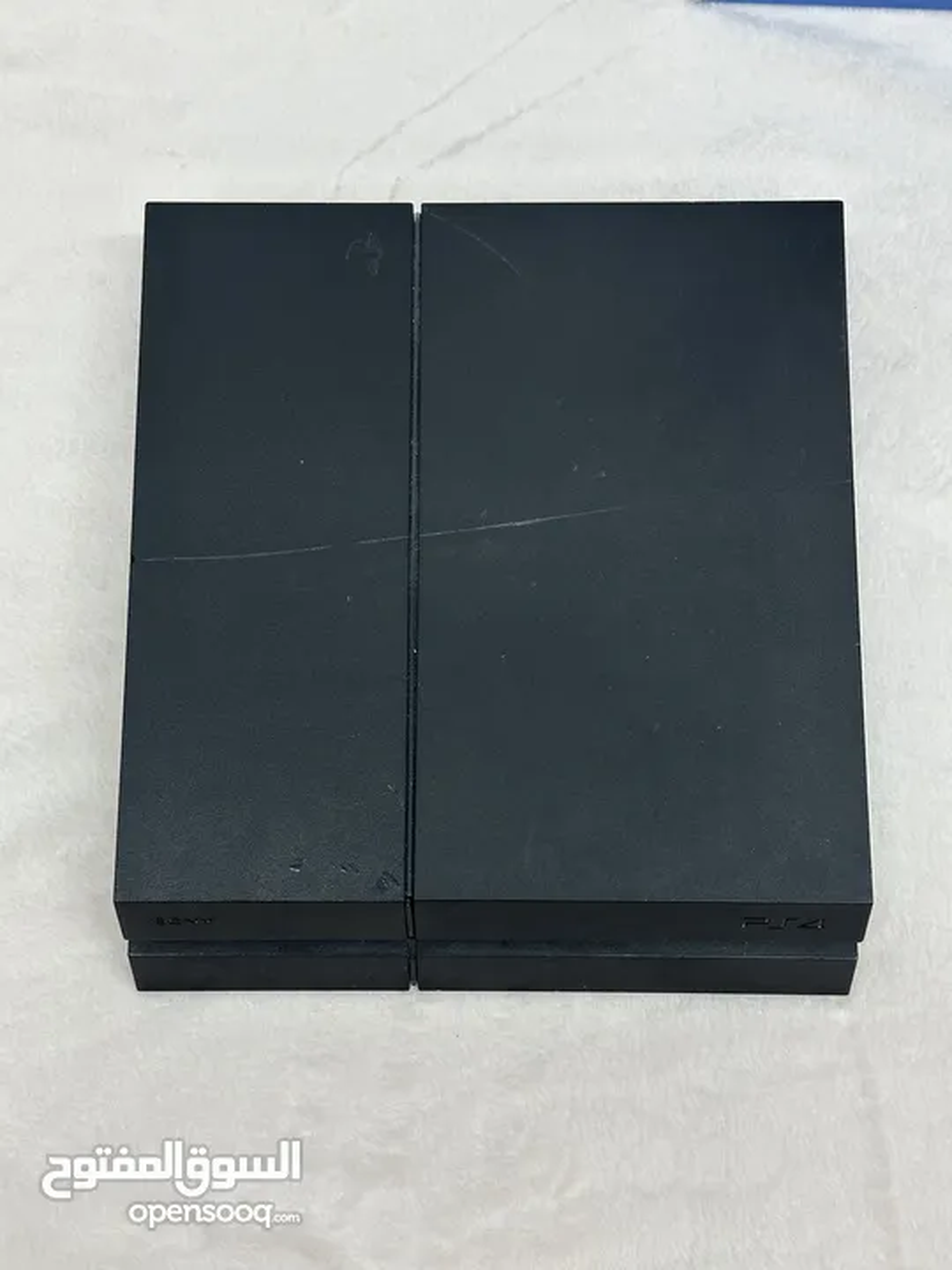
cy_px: 635
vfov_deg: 39.7
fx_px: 1760
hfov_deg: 30.3
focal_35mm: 48
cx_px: 476
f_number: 1.78
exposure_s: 1/50
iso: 125
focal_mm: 6.86
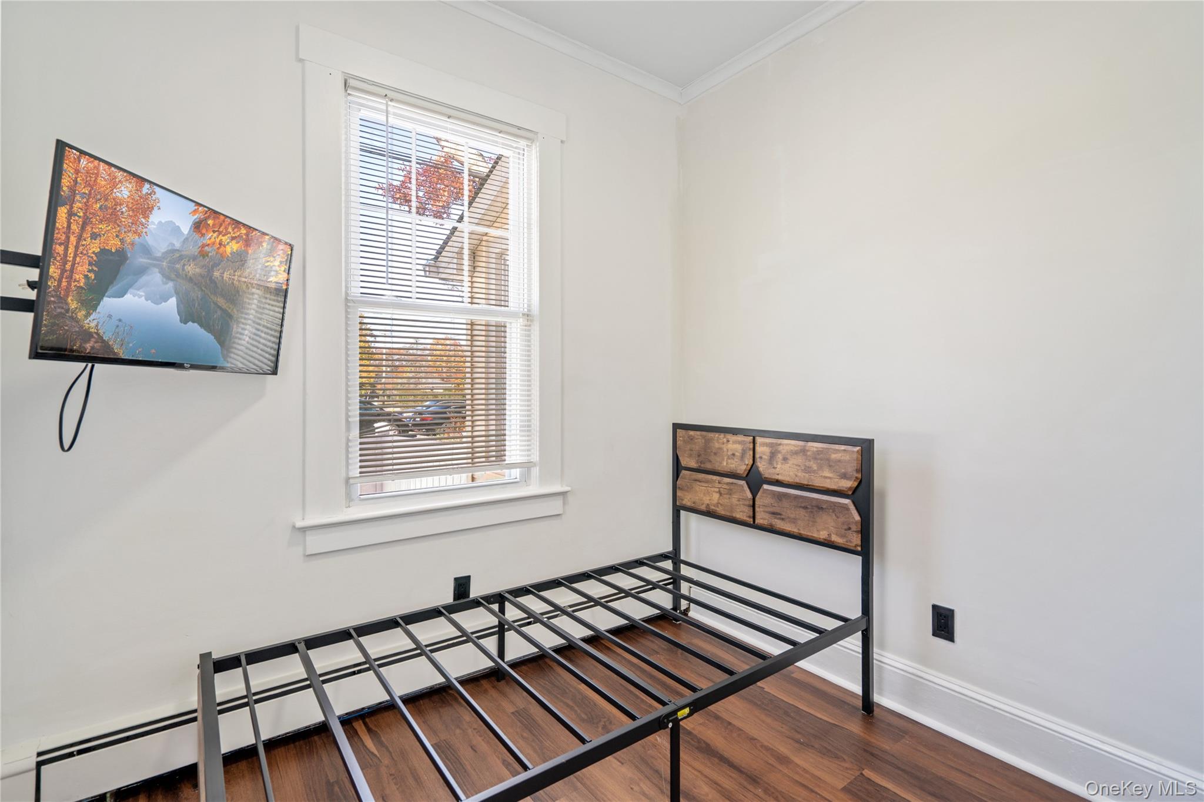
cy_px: 401
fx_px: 535
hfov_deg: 96.7
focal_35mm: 16
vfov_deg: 73.7
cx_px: 602
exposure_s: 1/10
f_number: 5.6
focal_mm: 16
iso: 200
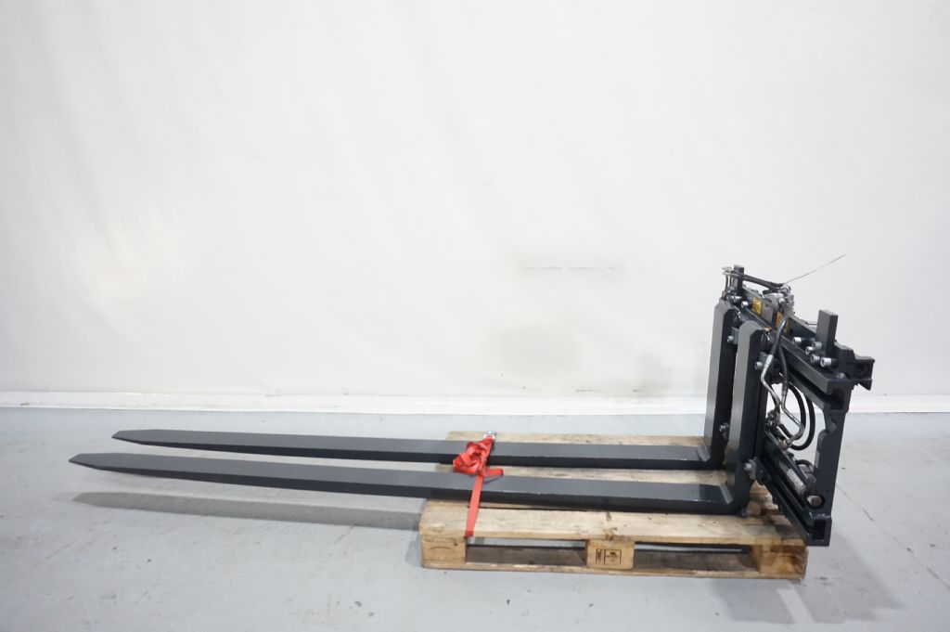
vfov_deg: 53.1
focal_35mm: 24
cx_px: 475
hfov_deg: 73.8
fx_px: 633
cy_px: 316
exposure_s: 1/160
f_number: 3.5
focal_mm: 16
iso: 2000
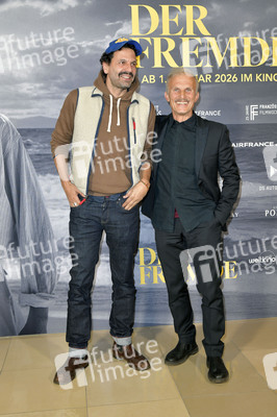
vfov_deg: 50.7
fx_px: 439
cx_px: 138
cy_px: 208
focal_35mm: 38
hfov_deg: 35.0
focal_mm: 38
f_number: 5.6
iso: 1600
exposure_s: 1/125
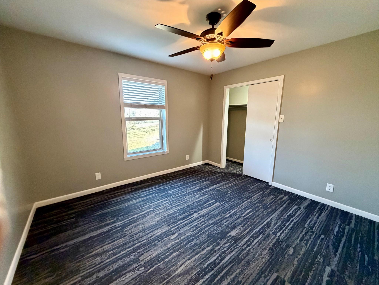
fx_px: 153
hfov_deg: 102.1
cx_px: 190
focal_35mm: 14
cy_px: 142
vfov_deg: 85.7
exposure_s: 1/60
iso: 640
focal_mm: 2.22
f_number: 2.2
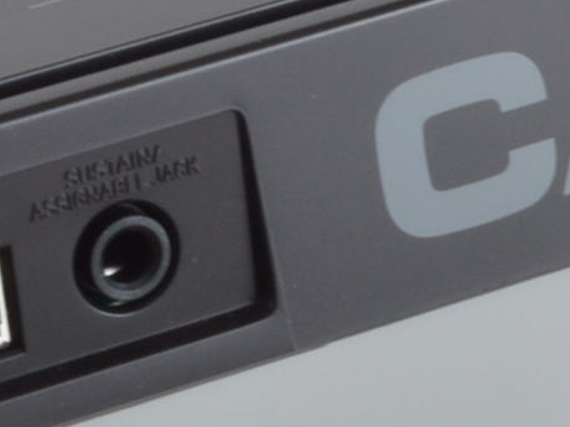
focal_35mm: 358
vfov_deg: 4.2
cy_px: 150
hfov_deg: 5.5
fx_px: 5895
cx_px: 606
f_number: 22
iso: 200
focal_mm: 38
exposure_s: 1/125
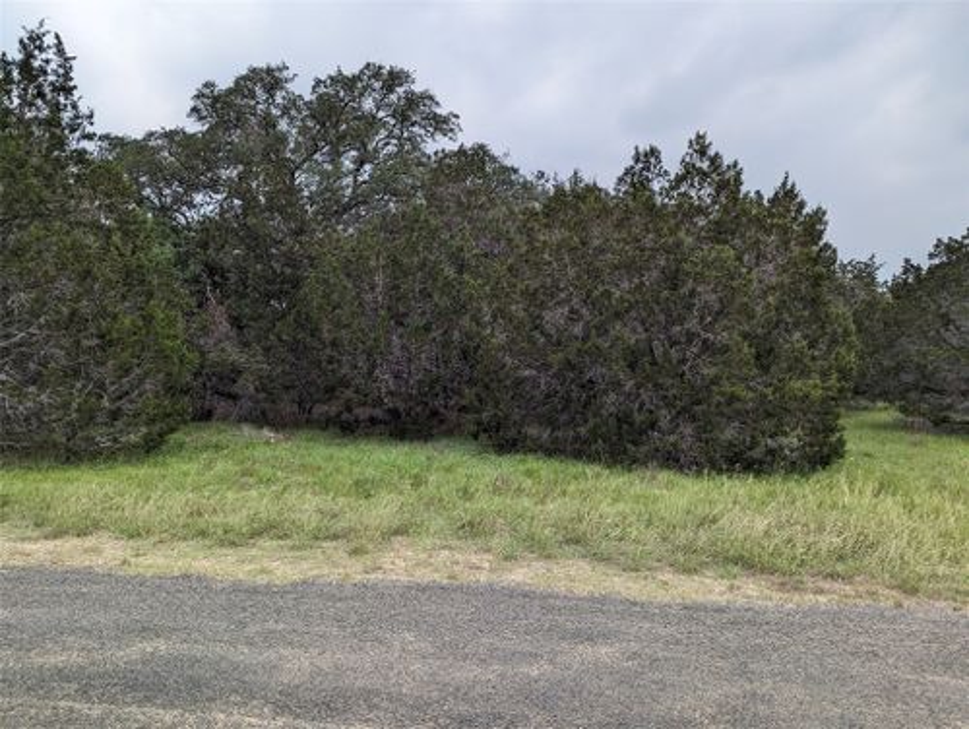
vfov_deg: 56.9
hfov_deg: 71.5
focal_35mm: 24
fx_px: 672
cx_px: 484
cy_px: 364
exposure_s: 1/2020
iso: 49
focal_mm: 6.81
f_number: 1.85
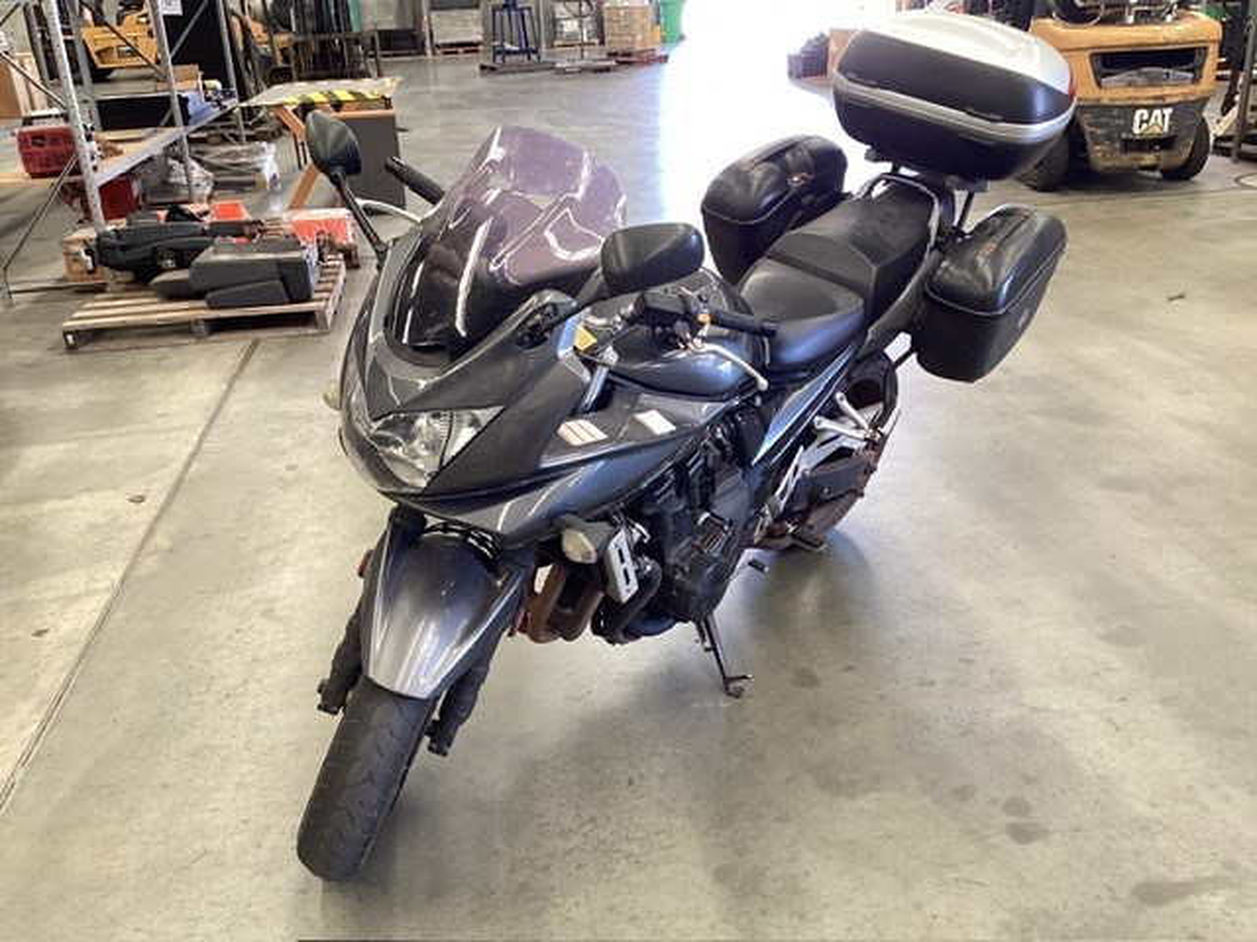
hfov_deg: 58.4
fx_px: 1126
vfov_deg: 45.4
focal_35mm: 31
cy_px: 471
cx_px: 628
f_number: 2.4
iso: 125
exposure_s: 1/60
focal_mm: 3.3
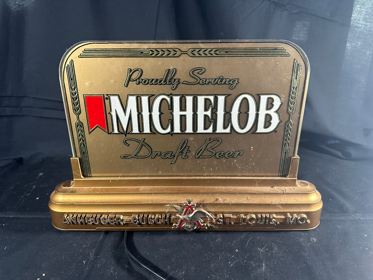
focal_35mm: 24
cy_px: 140
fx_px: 259
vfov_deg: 56.8
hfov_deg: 71.6
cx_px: 186
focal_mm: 6.86
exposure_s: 1/60
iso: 500
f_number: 1.78
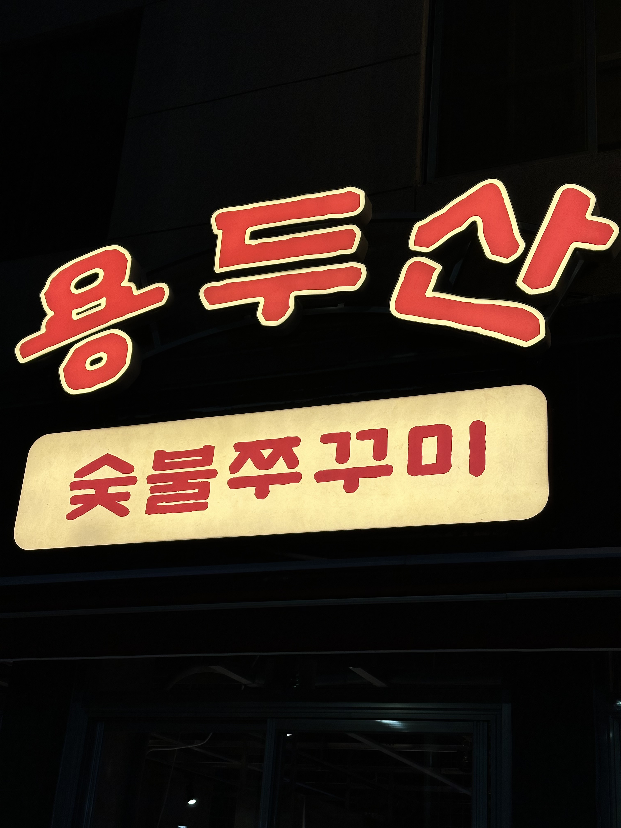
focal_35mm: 48
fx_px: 1148
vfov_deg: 39.7
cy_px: 414
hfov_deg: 30.3
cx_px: 310
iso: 50
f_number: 1.78
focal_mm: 6.86
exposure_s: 1/164
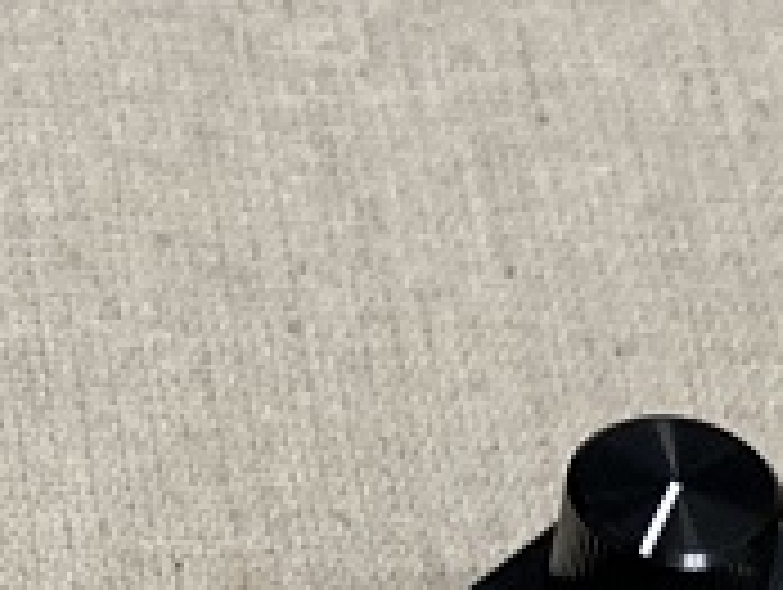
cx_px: 461
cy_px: 1236
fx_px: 5459
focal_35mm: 241
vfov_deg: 6.0
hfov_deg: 8.2
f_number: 2
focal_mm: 6
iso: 160
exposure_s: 1/50
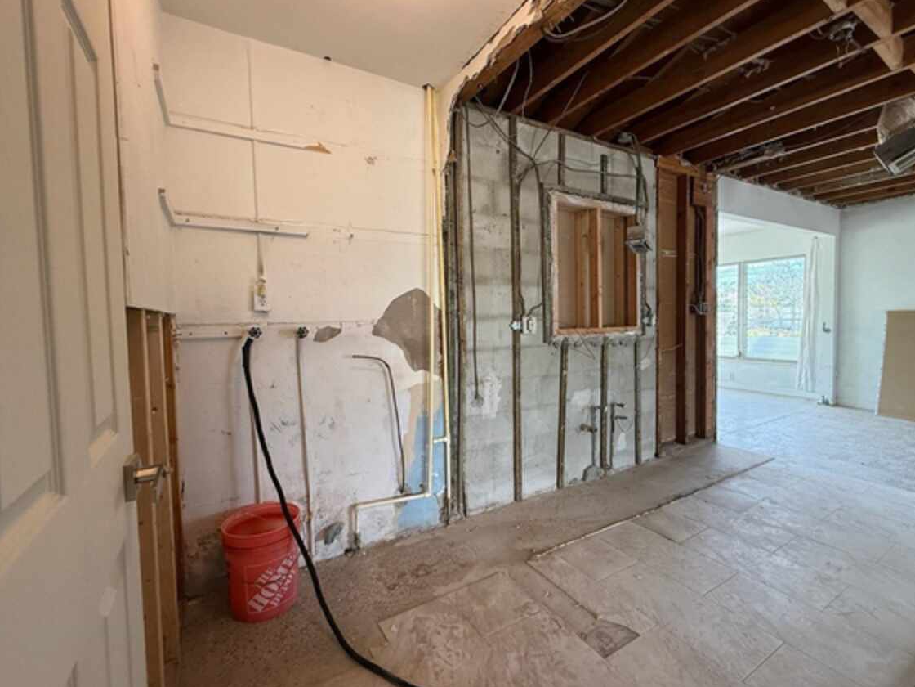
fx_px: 423
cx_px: 476
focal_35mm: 16
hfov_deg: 94.4
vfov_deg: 78.1
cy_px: 337
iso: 250
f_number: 2.2
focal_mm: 2.22
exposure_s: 1/120
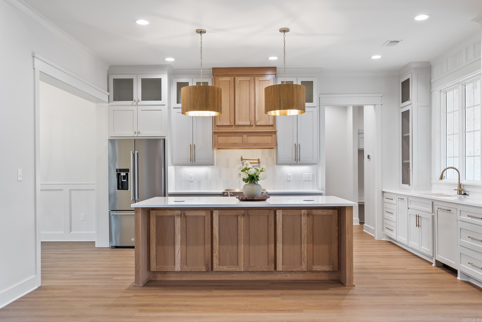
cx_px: 241
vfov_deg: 43.0
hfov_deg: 61.1
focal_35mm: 30
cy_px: 161
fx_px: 409
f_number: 9
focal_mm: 30.5
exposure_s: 1.6
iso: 250
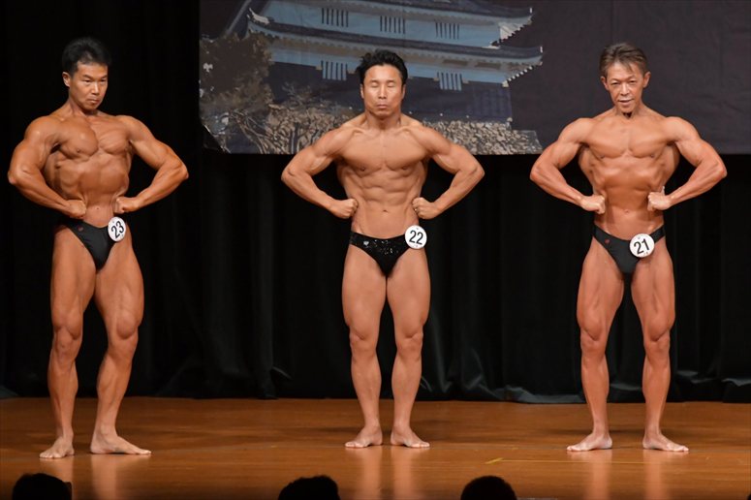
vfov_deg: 4.8
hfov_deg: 7.2
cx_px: 376
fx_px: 5943
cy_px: 250
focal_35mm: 285
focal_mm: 190
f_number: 5.6
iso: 5000
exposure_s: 1/400
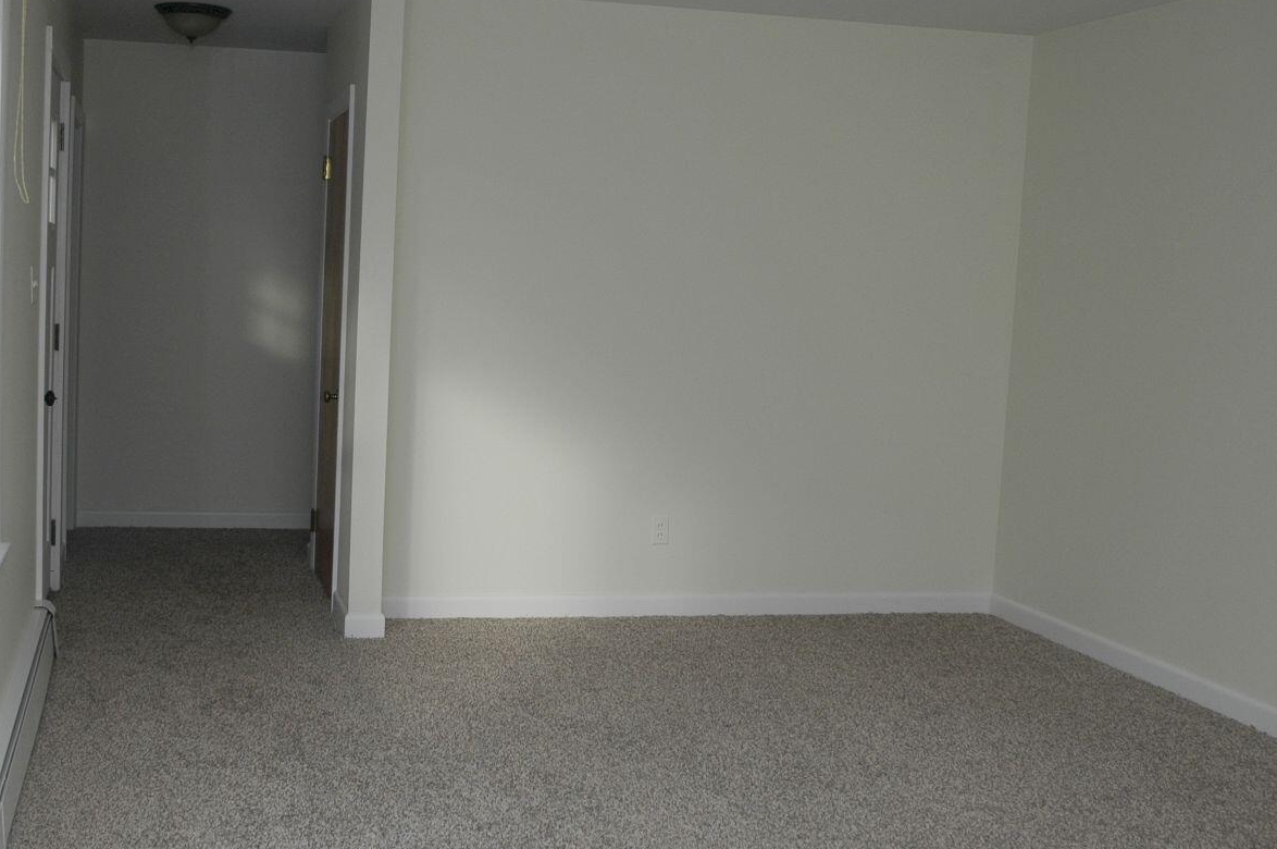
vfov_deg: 29.2
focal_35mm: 46
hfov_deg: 42.6
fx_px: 1630
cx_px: 516
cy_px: 407
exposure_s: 1/100
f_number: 6.3
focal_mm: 24
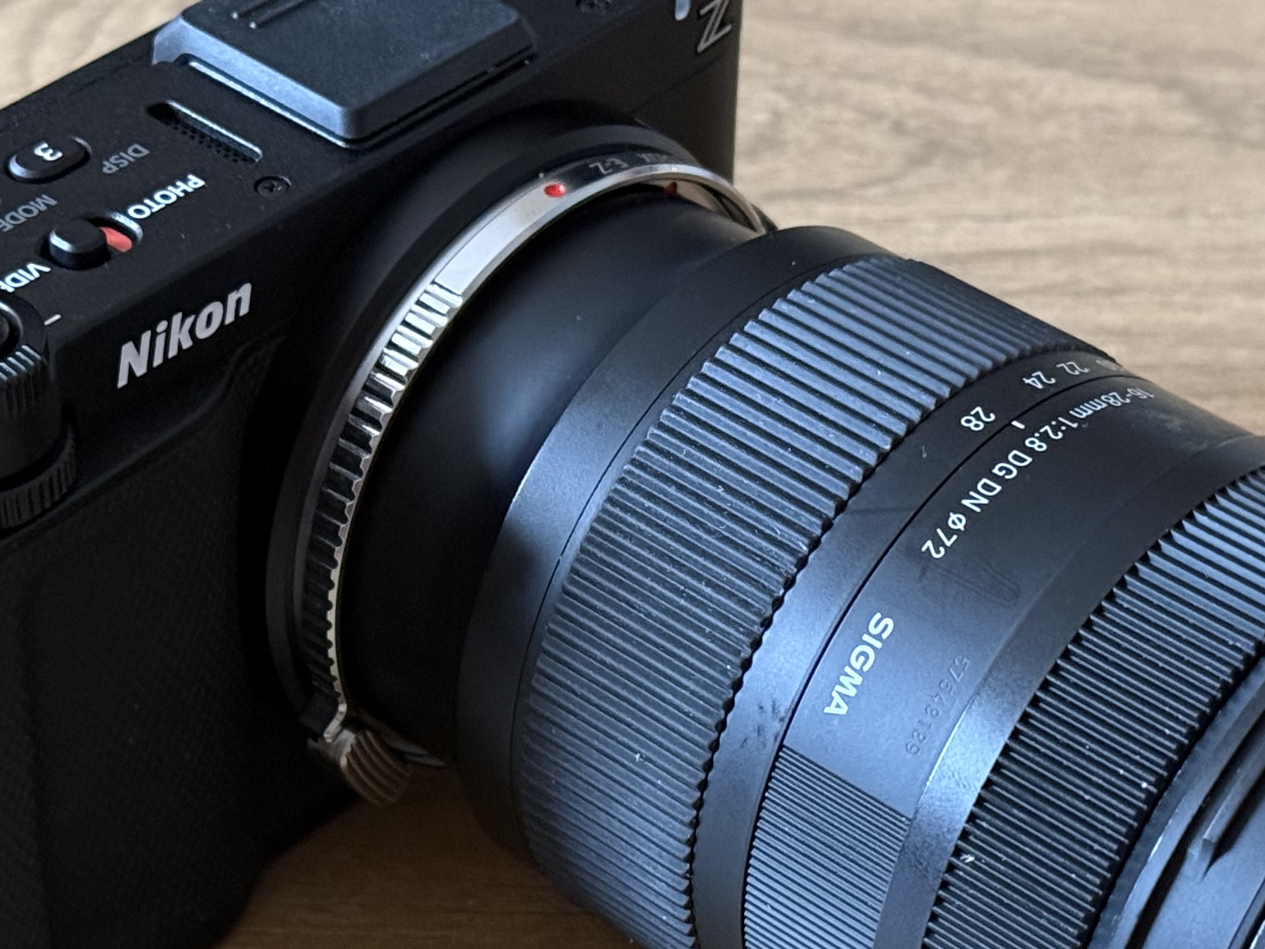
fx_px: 3947
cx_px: 577
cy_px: 664
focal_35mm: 108
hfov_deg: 18.2
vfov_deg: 13.7
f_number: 1.78
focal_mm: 6.76
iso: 500
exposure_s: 1/30
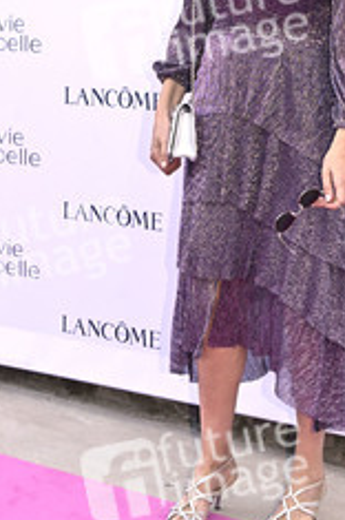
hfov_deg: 19.8
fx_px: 980
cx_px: 259
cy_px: 139
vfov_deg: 29.3
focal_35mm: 68
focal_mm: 40
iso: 800
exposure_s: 1/200
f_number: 7.1
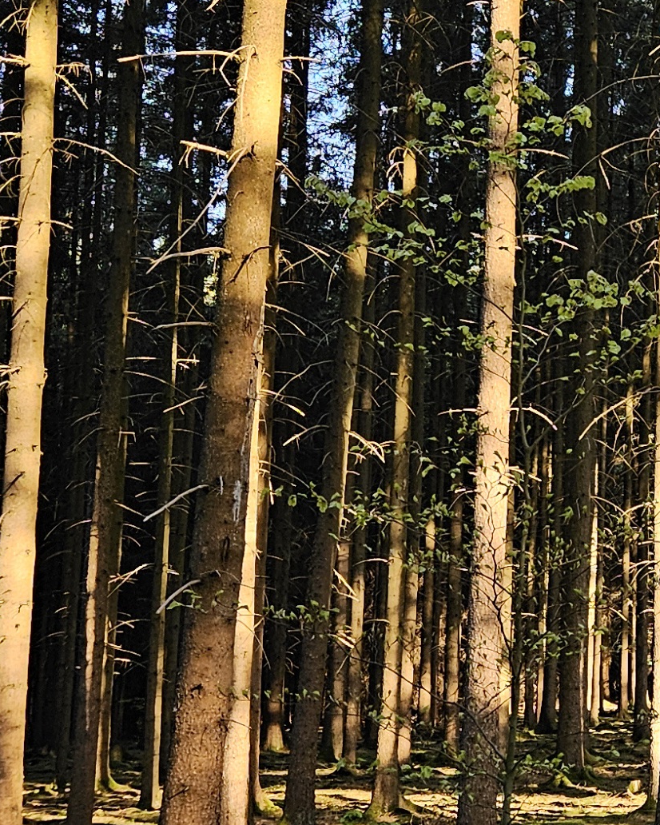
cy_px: 365
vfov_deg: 22.0
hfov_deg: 16.5
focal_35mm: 87
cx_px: 899
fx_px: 2124
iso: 64
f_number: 1.8
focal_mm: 5.4
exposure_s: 1/182
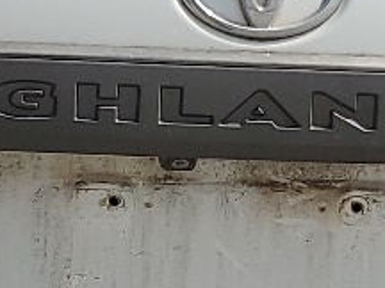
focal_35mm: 193
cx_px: 130
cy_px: 174
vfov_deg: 7.7
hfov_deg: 10.2
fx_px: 2147
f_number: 1.5
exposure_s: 1/10000
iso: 50
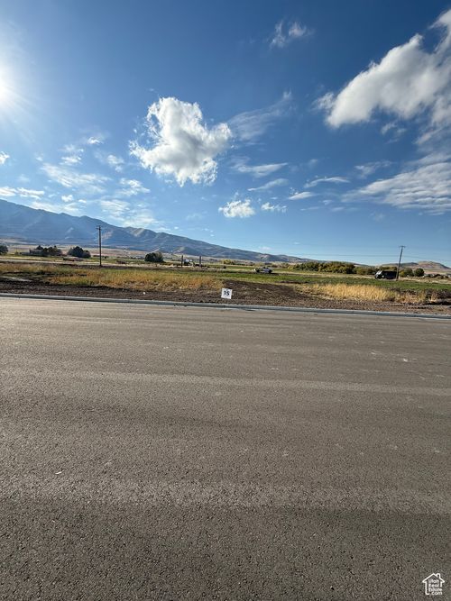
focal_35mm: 14
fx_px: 243
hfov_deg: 85.7
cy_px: 300
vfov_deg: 102.1
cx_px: 226
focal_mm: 2.22
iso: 50
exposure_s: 1/2717
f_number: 2.2
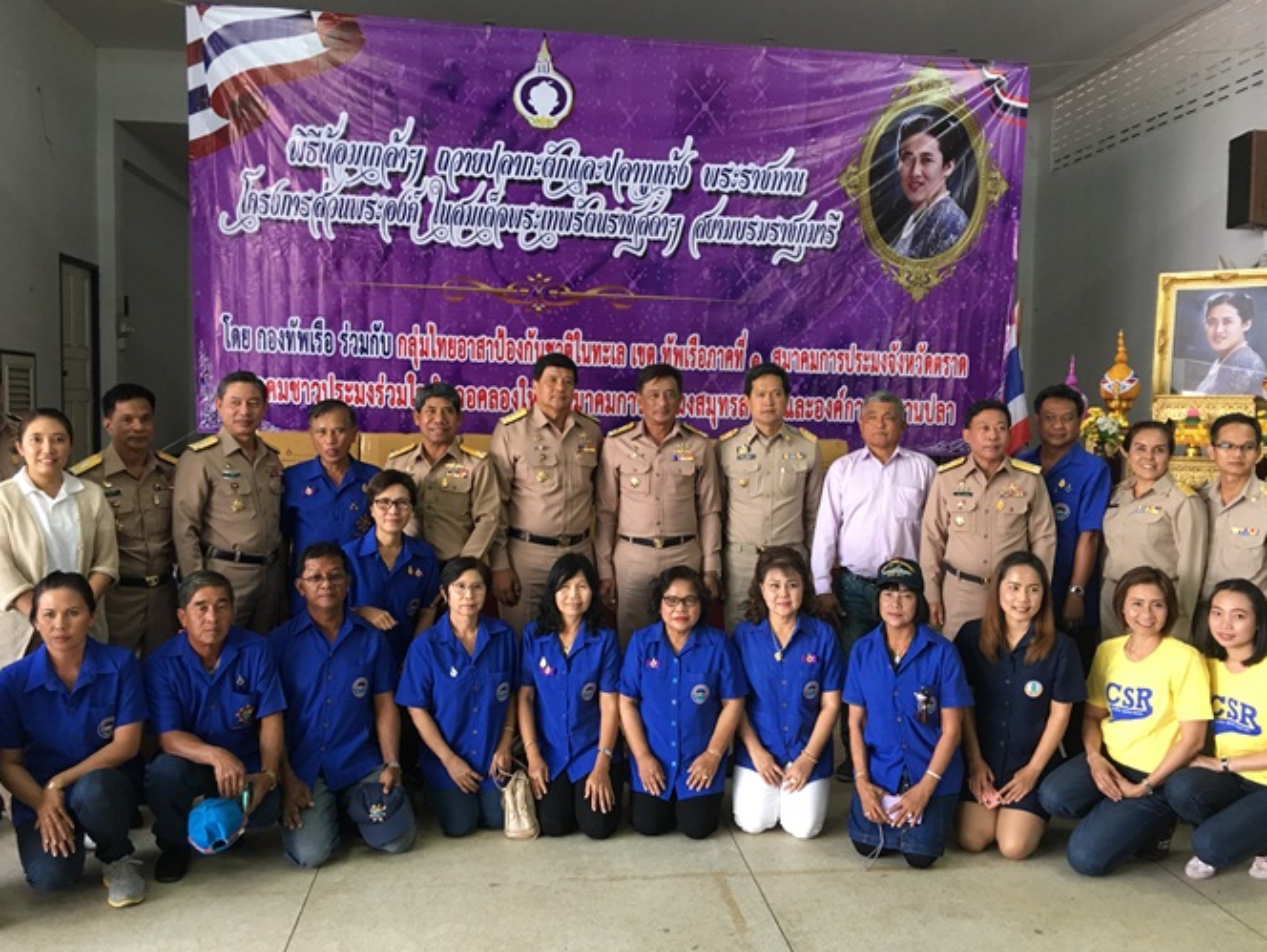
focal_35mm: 31
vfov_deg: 45.5
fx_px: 1135
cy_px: 499
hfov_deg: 58.3
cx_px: 656
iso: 64
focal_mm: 4.15
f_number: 2.2
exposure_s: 1/17
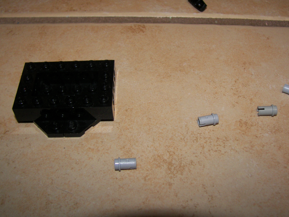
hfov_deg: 45.7
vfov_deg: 35.1
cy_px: 108
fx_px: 342
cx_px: 158
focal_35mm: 41
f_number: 2.8
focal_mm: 6
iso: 100
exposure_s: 1/30
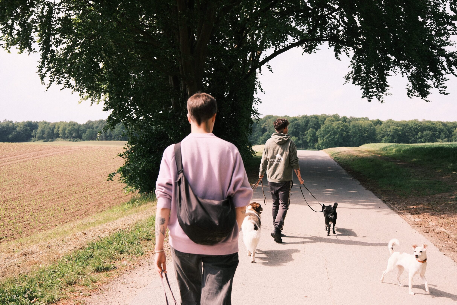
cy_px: 156
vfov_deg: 33.4
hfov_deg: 48.4
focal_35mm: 40
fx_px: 508
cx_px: 238
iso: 640
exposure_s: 1/3800
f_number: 2.8
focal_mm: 25.6
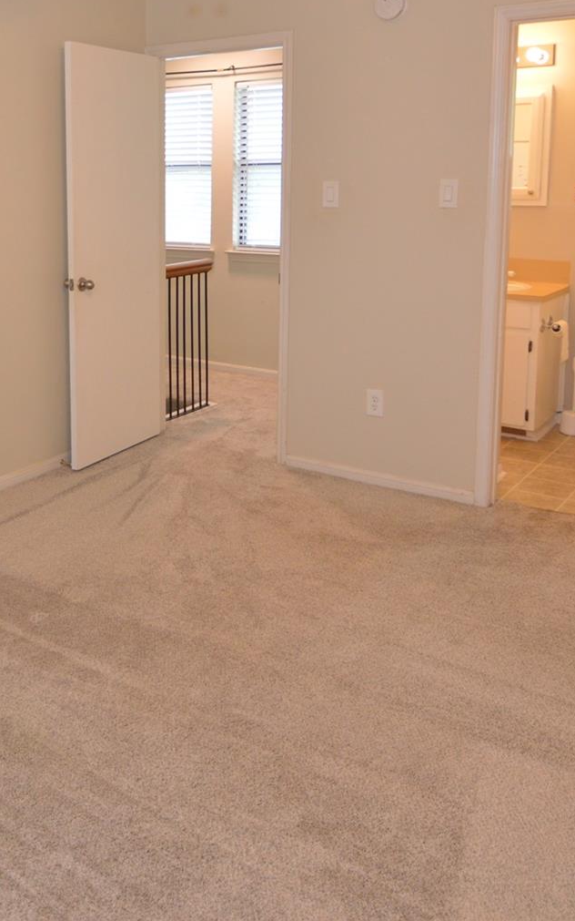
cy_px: 303
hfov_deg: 36.0
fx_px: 853
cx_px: 116
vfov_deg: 55.4
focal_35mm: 34
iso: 400
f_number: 3.2
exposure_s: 1/60
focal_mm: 11
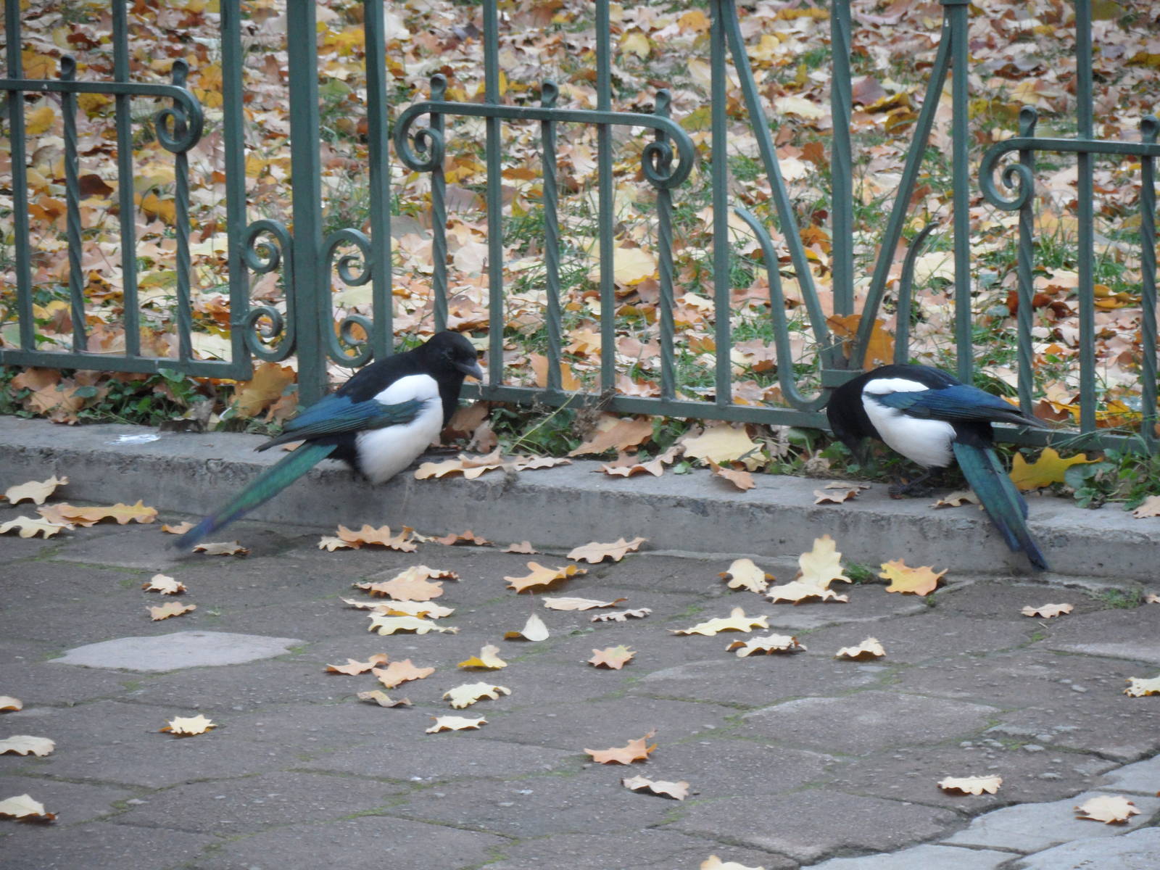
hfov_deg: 7.3
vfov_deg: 5.5
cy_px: 435
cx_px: 580
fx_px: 9048
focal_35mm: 270
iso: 200
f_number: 5
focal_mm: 44.4
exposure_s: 1/45
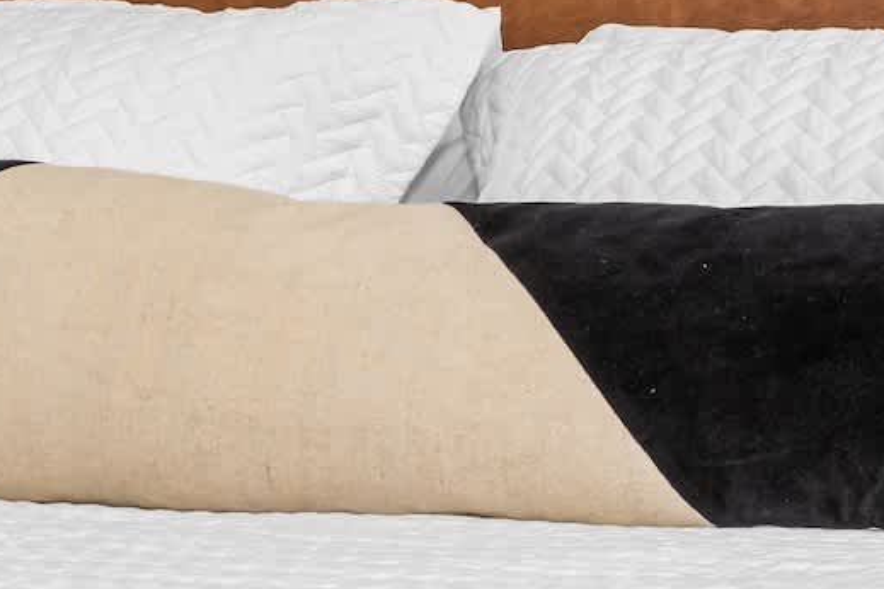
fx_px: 3904
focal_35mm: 159
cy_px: 82
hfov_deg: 12.9
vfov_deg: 8.6
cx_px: 412
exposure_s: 1/3.33
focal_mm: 30
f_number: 8
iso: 400
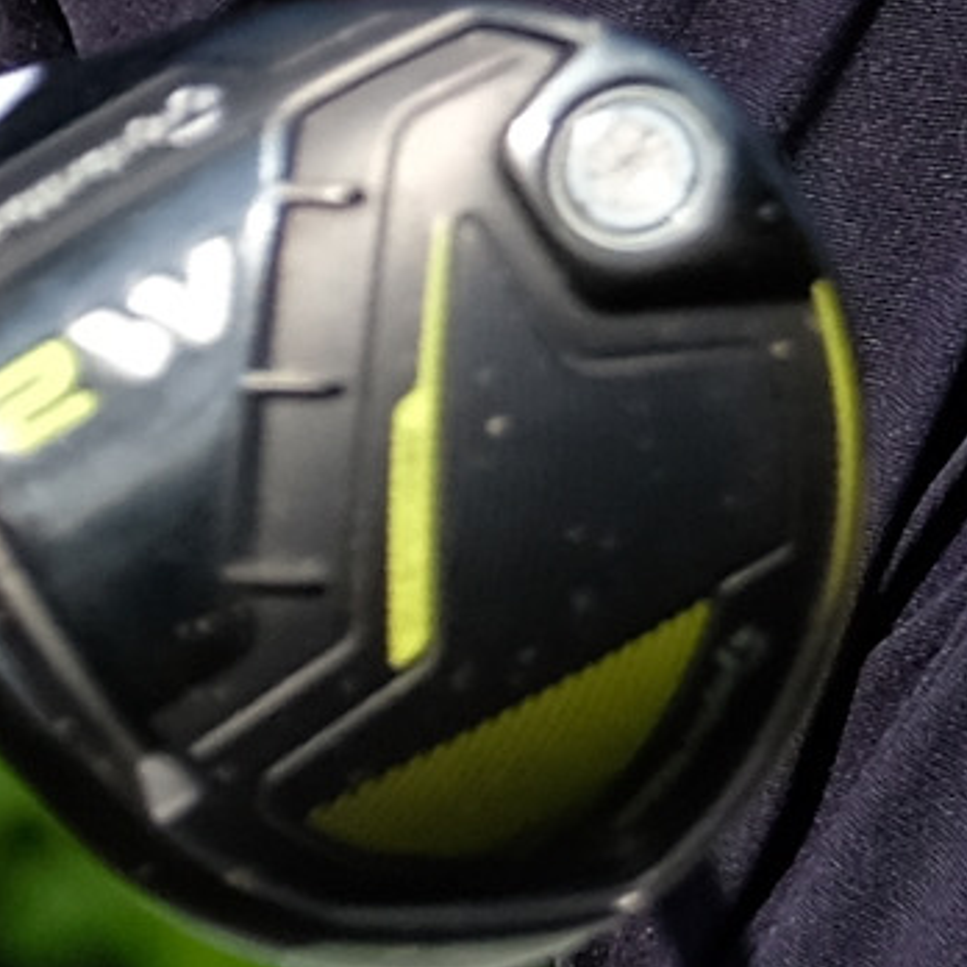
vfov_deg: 1.1
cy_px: -1450
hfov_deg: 1.1
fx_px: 48577
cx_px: 1359
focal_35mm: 1537
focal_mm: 140
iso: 200
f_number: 4
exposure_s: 1/1000
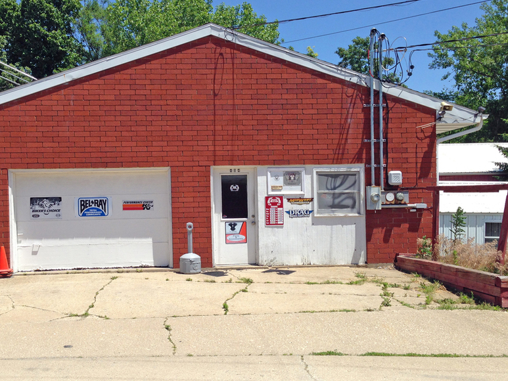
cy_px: 203
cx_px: 216
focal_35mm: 41
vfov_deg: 35.1
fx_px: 602
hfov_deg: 45.6
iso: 50
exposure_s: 1/1466
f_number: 2.4
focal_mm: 4.12
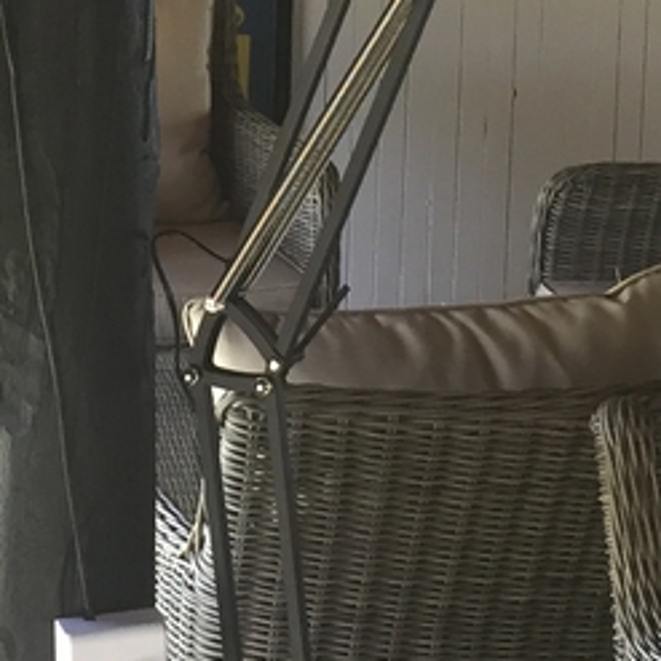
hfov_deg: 13.1
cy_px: 177
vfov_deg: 13.1
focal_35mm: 133
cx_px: 123
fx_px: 2873
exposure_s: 1/33
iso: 80
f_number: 2.2
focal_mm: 4.15
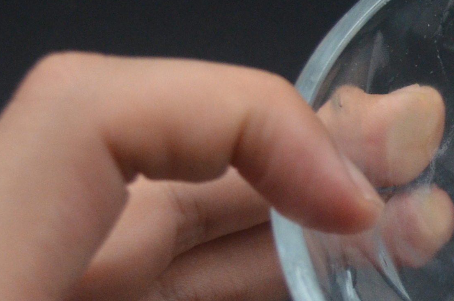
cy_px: 308
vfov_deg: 7.8
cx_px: 705
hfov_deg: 11.3
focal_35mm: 174
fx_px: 2190
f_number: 4.2
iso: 1250
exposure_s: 1/500
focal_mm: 26
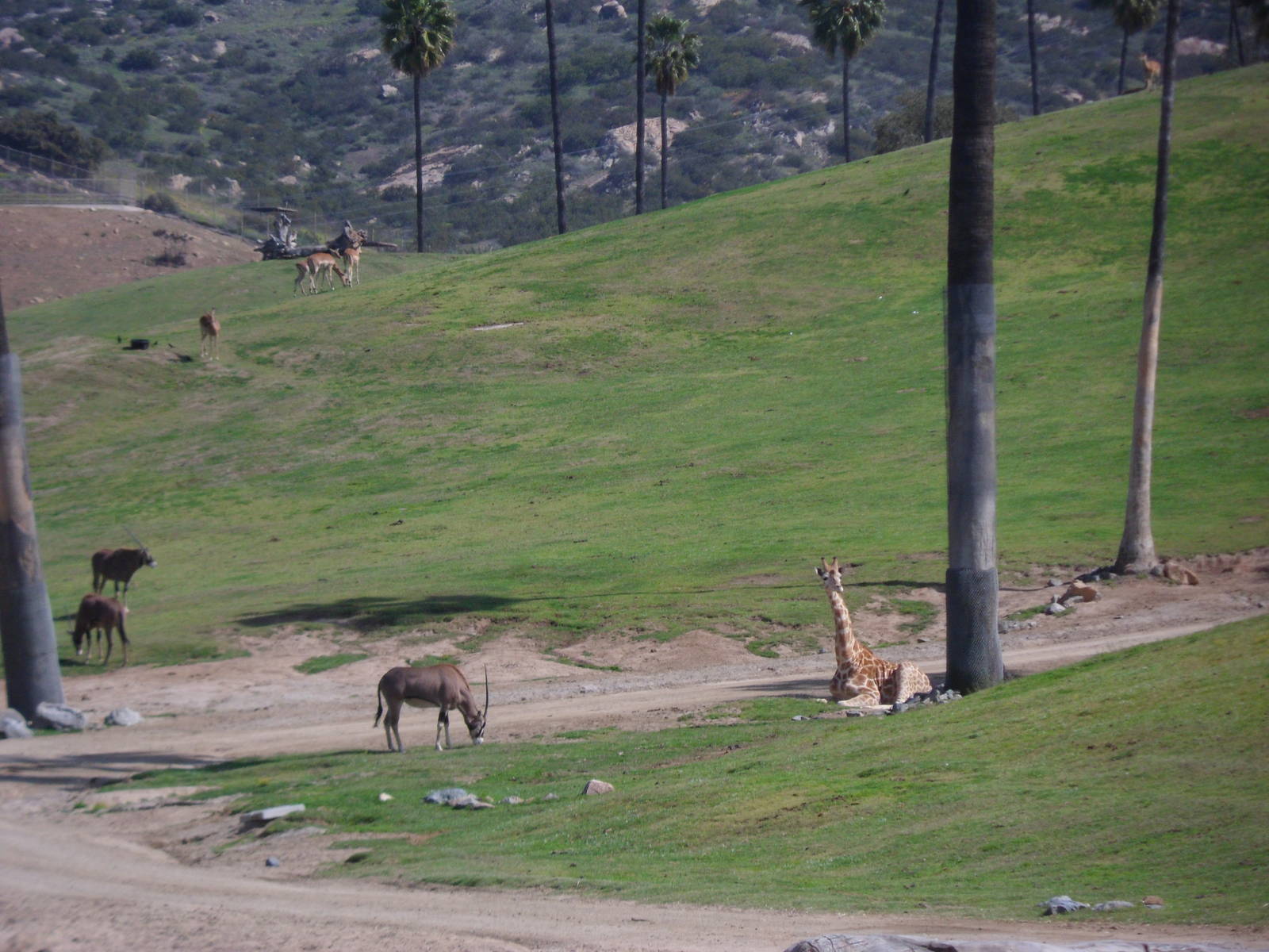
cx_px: 634
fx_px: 9898
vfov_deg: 5.5
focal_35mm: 270
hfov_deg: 7.3
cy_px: 476
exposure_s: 1/500
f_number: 5.9
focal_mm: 46.8
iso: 80
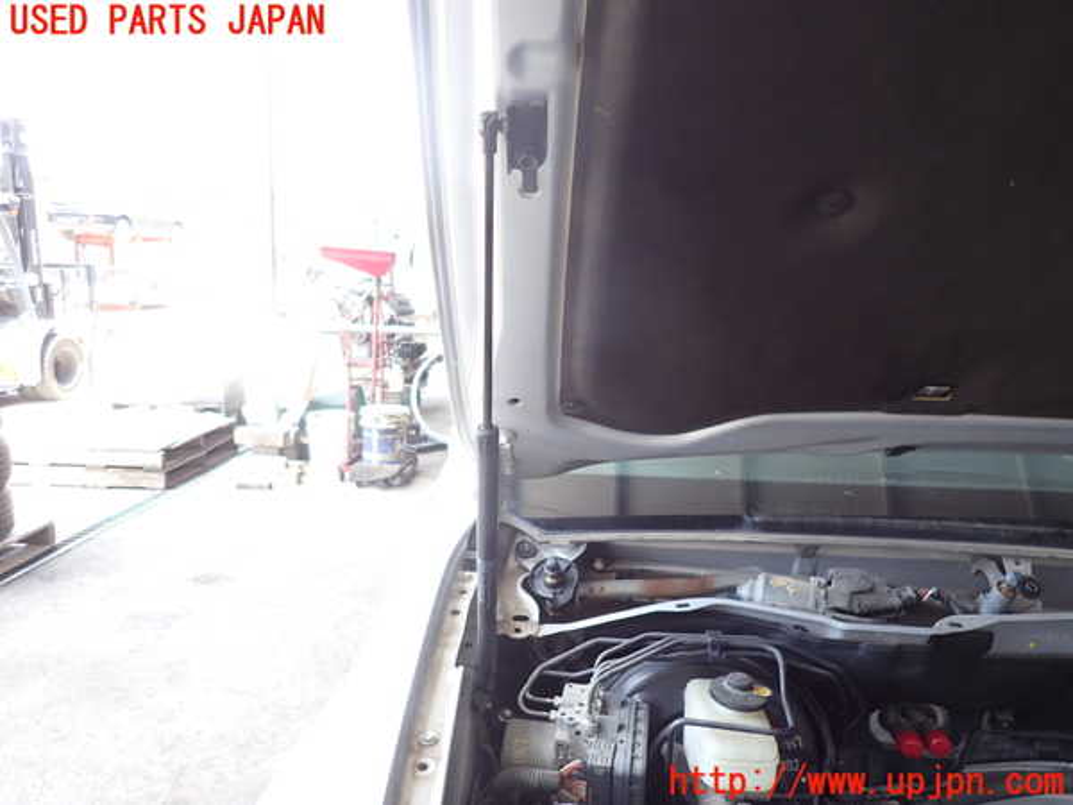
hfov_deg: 69.4
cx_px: 536
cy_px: 402
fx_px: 775
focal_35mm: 25
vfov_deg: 54.9
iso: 100
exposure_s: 1/60
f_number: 2
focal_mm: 4.5
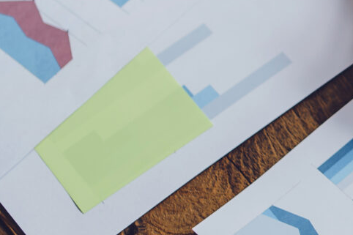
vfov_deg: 7.4
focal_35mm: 186
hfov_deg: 10.4
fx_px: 1823
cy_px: 34
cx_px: 620
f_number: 2.2
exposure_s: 1/320
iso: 200
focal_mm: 35
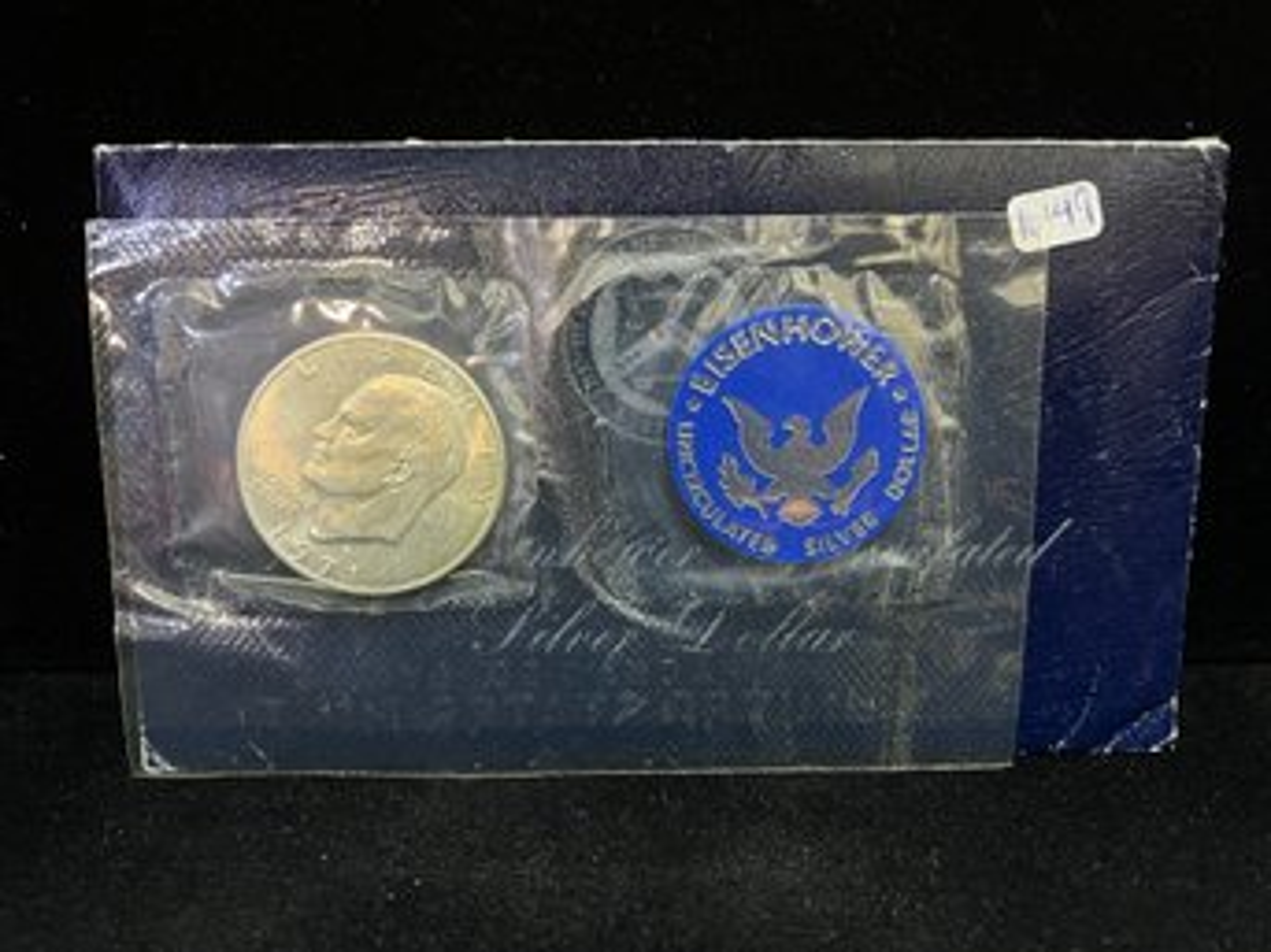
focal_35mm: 26
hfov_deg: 67.3
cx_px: 636
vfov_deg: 53.0
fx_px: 954
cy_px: 476
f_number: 1.5
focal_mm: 5.7
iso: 250
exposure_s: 1/60
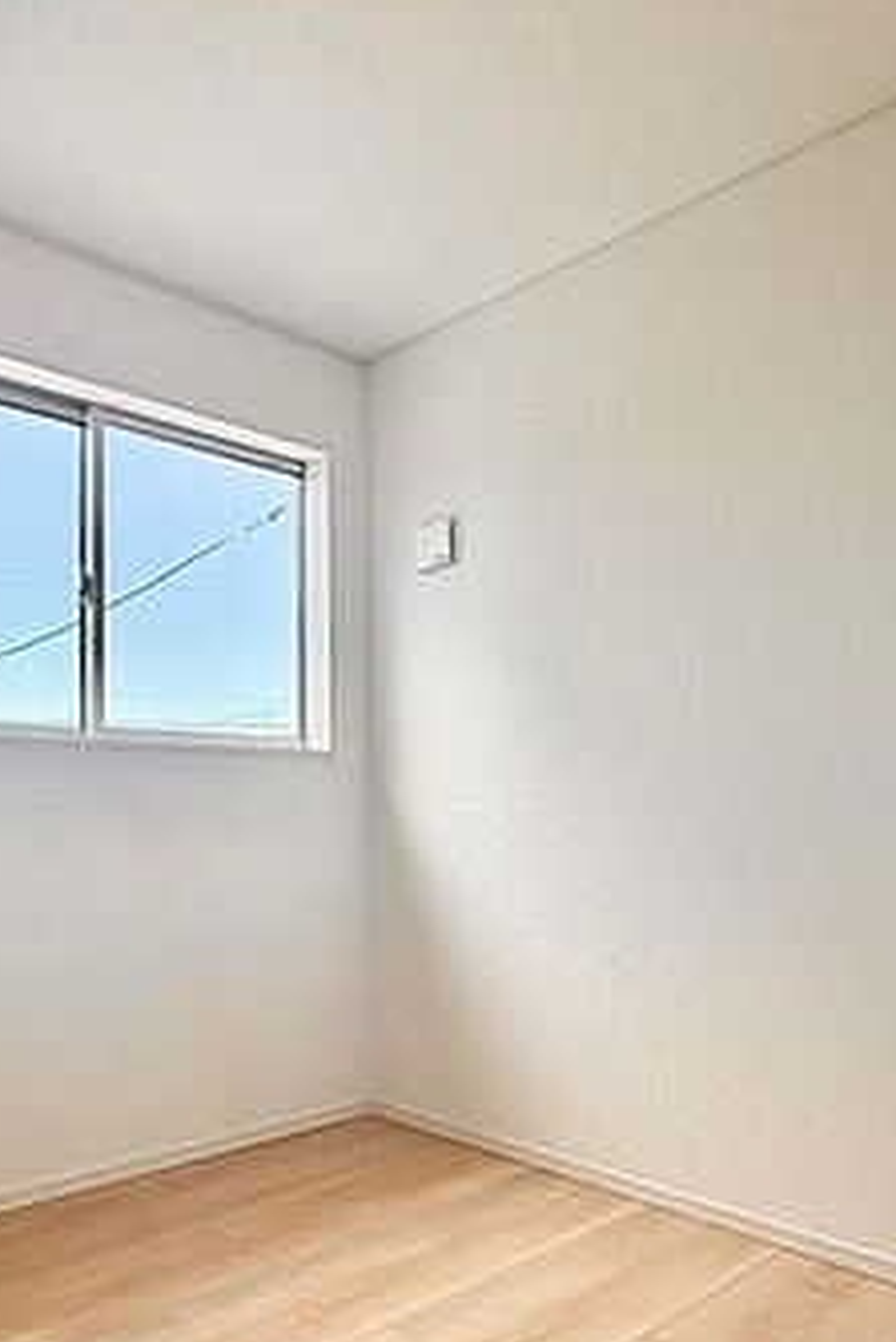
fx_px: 1007
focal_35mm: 27
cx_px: 217
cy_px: 786
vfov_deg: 66.9
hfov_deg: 46.2
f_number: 2.2
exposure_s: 1/464
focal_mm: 2.22
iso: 64
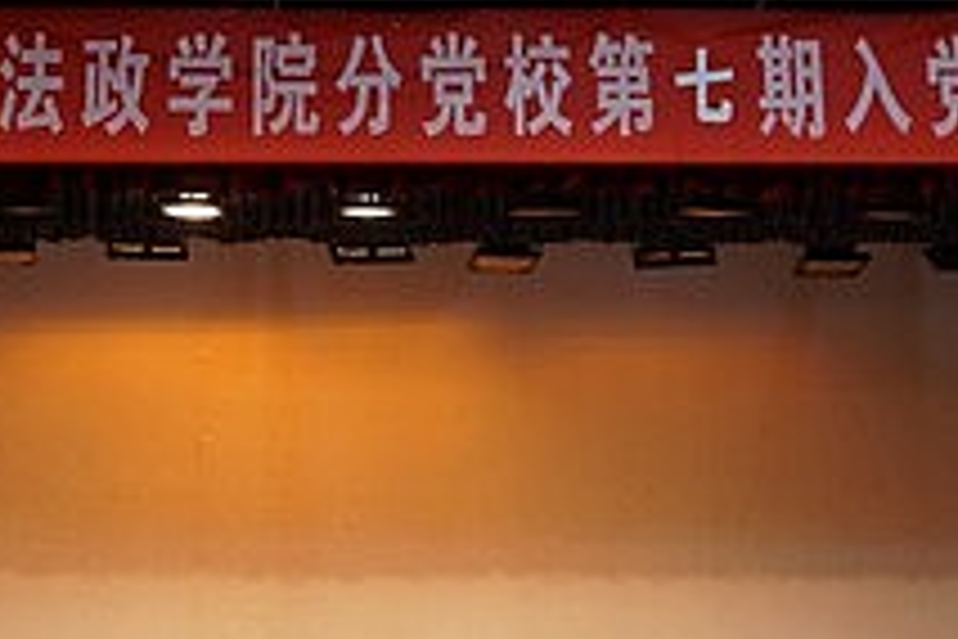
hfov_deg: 21.7
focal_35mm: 93
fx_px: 2475
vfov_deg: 14.7
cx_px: 238
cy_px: 369
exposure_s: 1/15
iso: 320
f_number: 3.5
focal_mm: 22
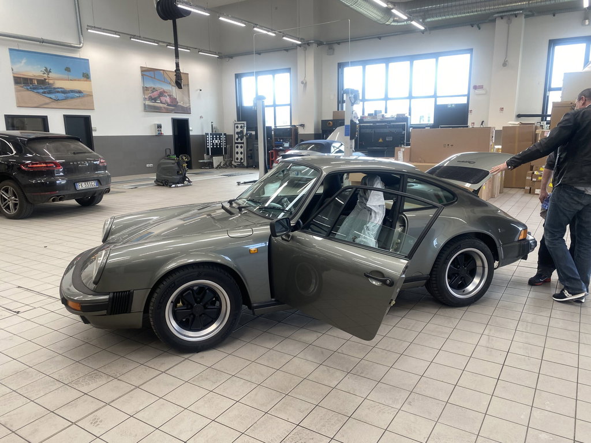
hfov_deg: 67.3
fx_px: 444
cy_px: 222
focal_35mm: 26
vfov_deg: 53.1
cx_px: 296
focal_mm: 4.25
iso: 40
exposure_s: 1/100
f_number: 1.8
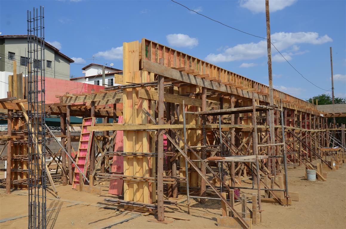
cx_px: 173
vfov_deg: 39.8
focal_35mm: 33
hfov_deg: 57.3
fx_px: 317
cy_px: 114
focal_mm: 22
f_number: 8
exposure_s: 1/250
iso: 100
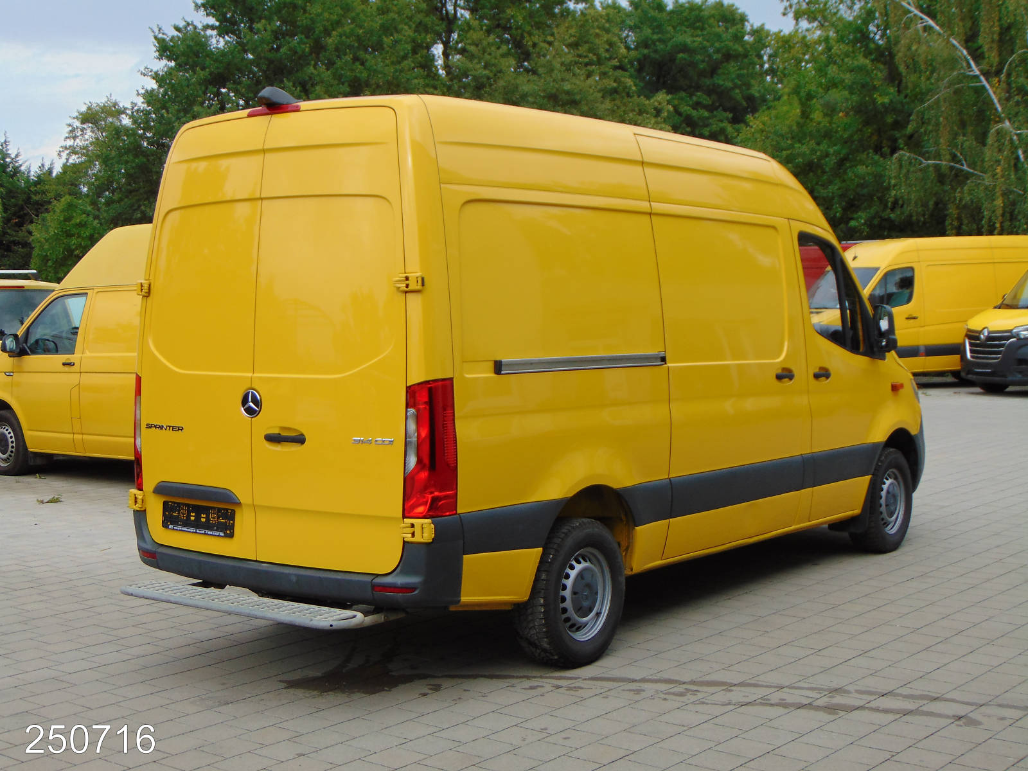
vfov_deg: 29.1
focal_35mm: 50
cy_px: 386
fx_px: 1485
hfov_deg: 38.2
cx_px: 514
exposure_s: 1/160
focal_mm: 9
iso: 80
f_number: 3.5
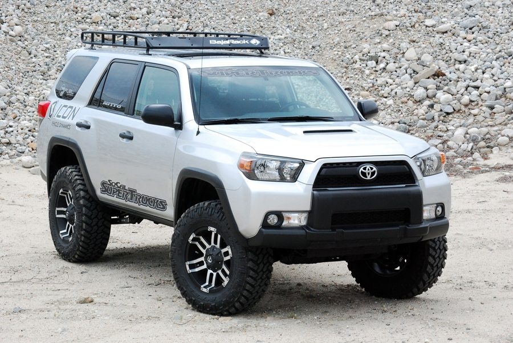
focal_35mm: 112
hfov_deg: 18.2
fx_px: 1605
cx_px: 256
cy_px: 172
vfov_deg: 12.2
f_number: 18
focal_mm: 75
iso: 800
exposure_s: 1/250
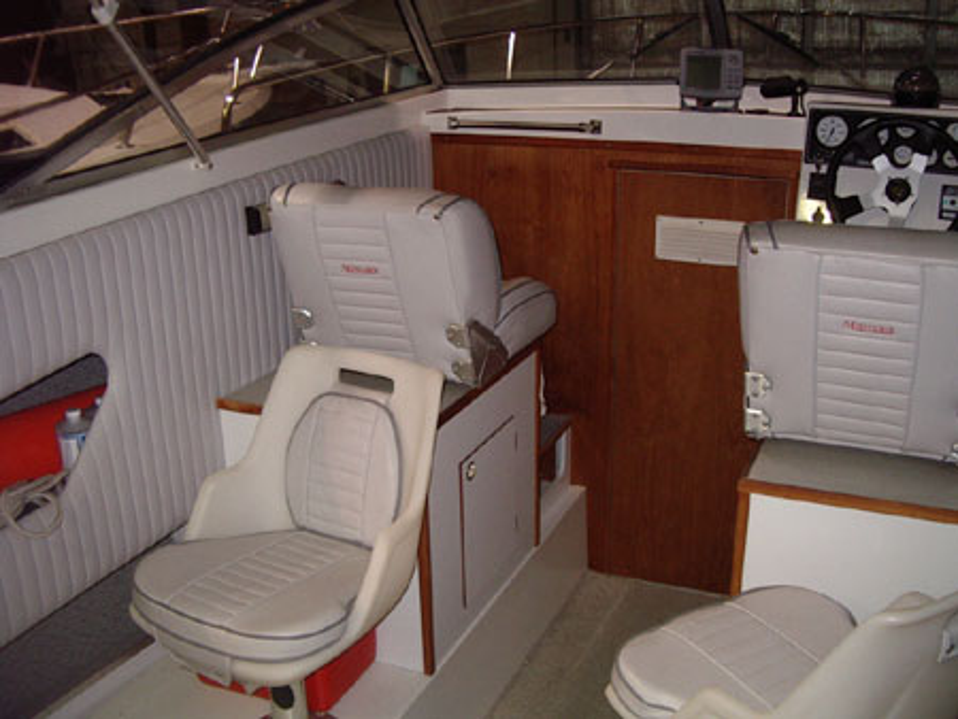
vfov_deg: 37.8
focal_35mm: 38
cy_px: 360
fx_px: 1052
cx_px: 479
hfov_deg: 49.0
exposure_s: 1/60
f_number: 2.6
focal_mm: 5.8
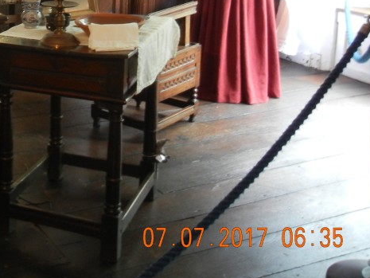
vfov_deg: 21.4
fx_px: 706
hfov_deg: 27.4
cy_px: -5
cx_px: -14
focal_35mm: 66
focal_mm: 5.4
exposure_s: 1/10
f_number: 3.5
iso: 400
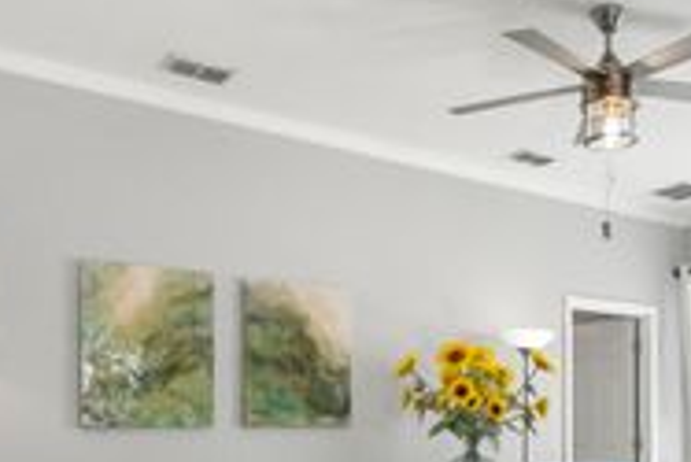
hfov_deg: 46.8
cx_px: 466
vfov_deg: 31.4
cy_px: 408
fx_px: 784
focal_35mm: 41
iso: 640
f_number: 8
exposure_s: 1/15
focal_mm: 15.3
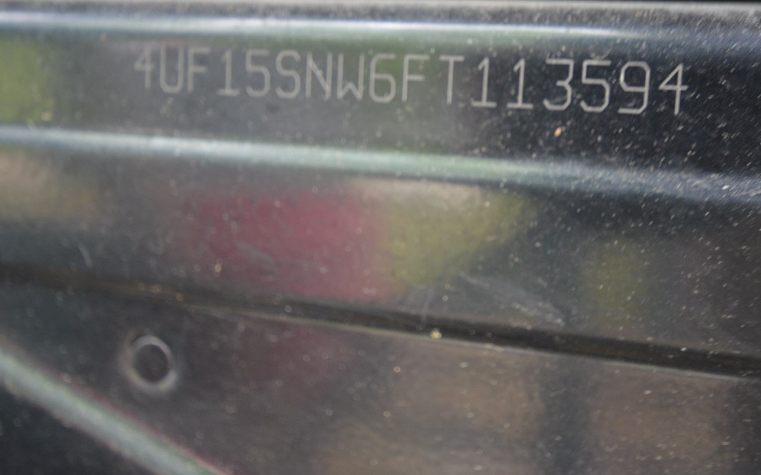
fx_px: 850
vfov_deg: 31.2
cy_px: 188
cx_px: 379
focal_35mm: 41
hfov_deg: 48.2
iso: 720
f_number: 4.5
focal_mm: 22
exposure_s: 1/60
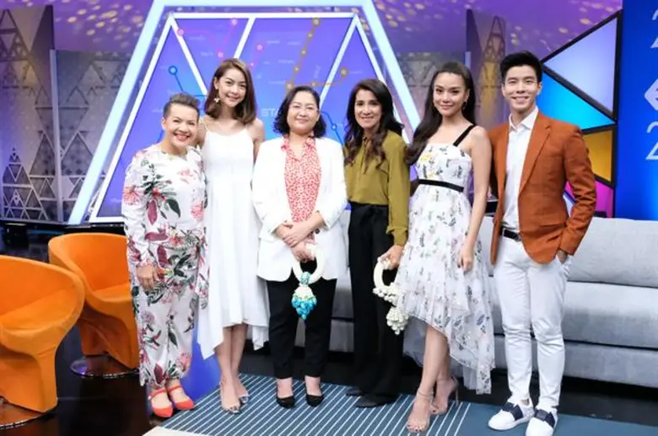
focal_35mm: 38
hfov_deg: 50.8
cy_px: 218
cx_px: 329
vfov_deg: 34.9
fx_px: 693
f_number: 10
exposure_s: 1/640
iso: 12800
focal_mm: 25.4
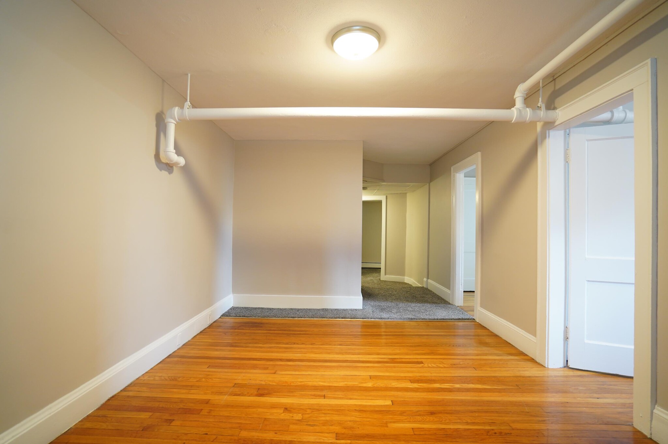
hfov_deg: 96.8
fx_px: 297
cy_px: 222
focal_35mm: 16
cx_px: 334
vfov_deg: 73.7
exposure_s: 1/30
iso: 1250
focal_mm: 16
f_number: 4
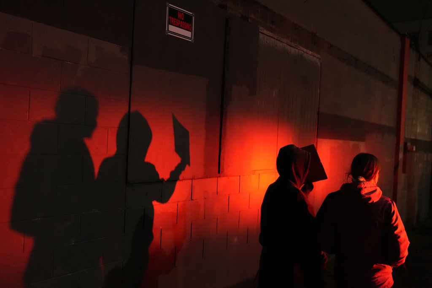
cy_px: 144
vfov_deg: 38.9
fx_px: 408
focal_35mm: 34
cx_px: 216
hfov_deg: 55.8
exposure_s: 1/125
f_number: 3.2
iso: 8000
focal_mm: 34
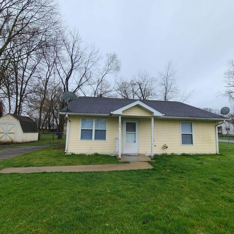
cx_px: 120
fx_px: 122
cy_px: 116
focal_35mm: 16
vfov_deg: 87.4
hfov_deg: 87.4
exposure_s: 1/732
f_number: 2.2
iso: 50
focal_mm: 2.2
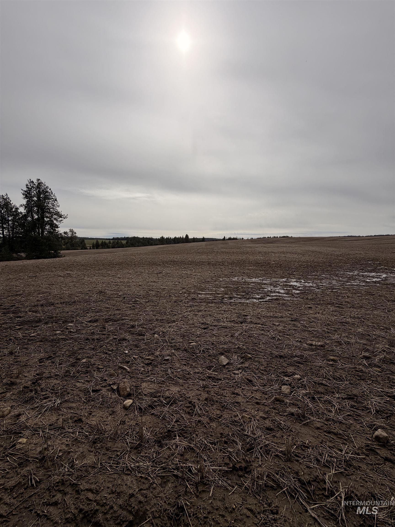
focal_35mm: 14
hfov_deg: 85.7
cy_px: 264
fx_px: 213
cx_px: 198
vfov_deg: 102.1
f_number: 2.2
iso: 20
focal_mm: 2.22
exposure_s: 1/2410
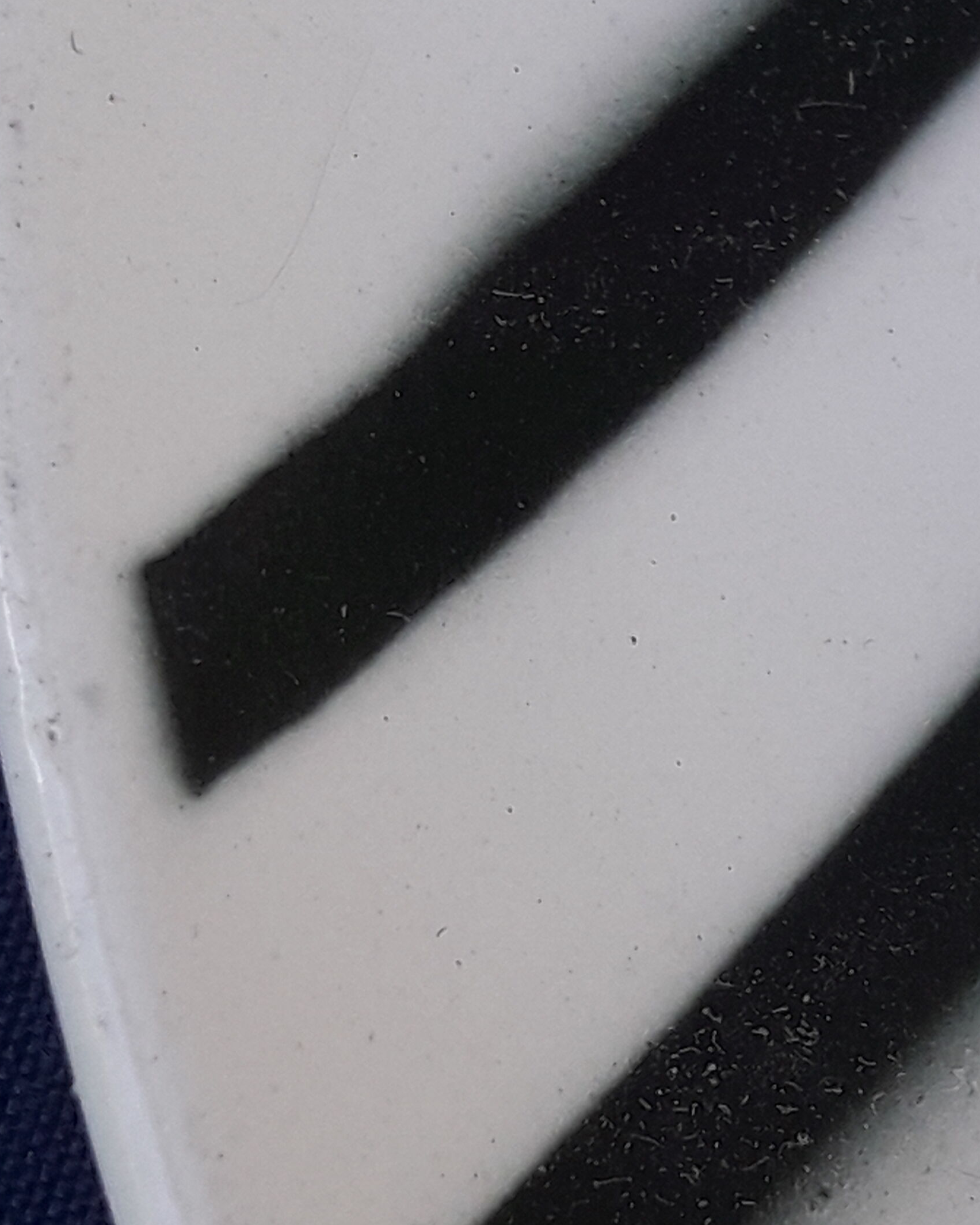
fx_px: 1922
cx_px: 671
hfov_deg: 28.4
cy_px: 720
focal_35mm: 53
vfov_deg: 35.3
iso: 40
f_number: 1.9
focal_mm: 3.7
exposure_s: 1/155
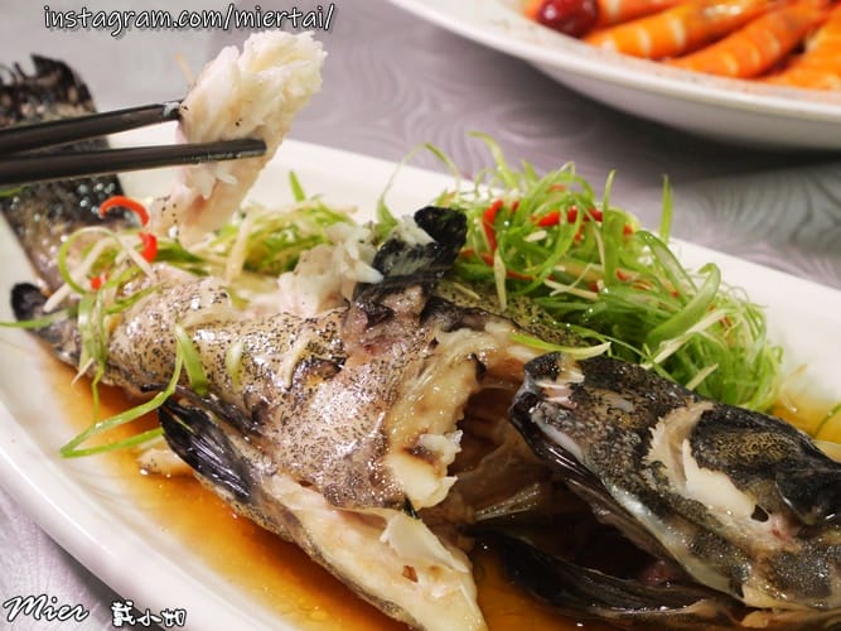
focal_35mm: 64
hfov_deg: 30.3
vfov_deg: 22.9
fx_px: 1555
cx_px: 420
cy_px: 316
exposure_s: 1/80
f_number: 5.6
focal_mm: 32
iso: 2000
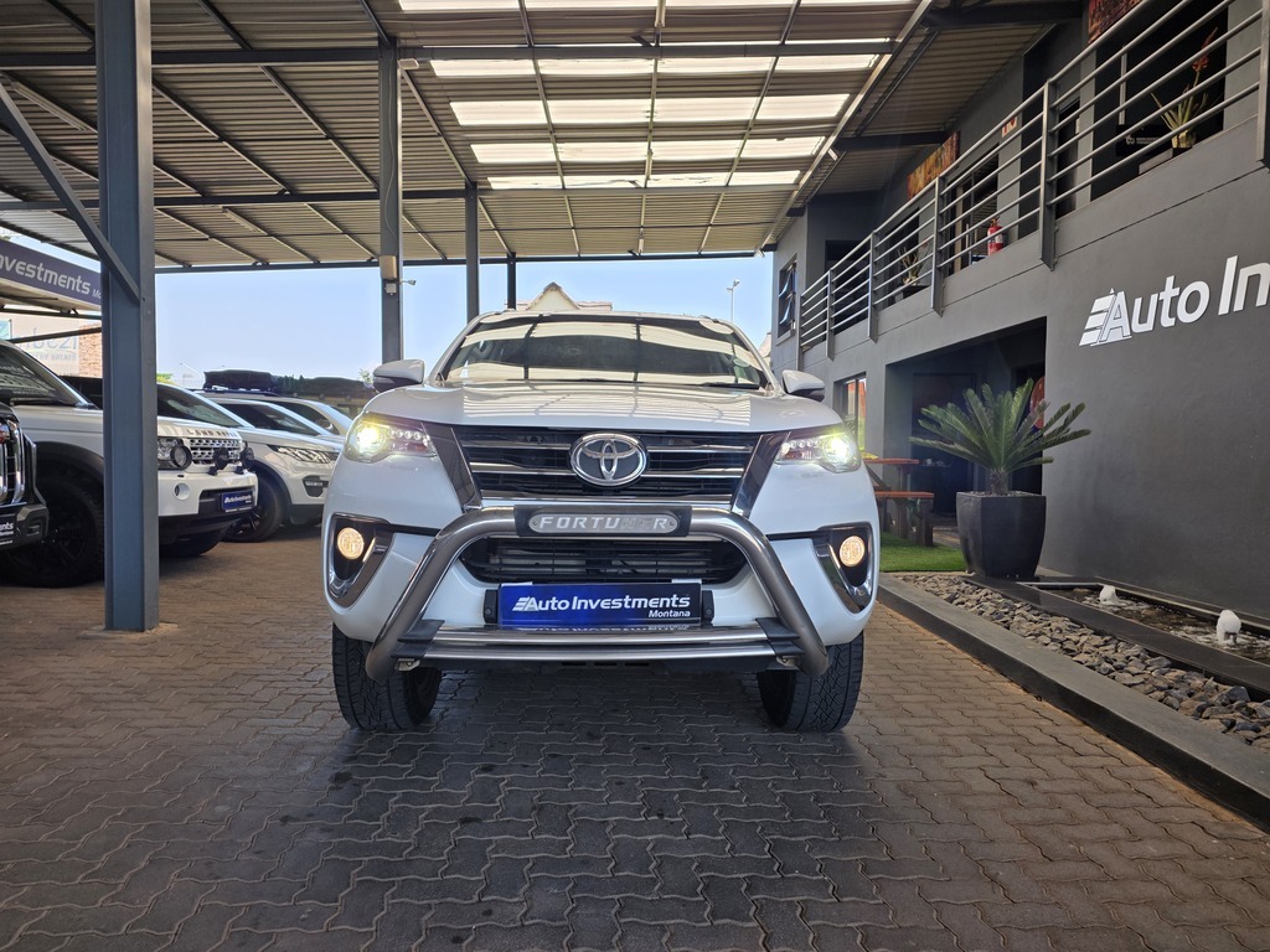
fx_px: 844
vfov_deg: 58.9
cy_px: 476
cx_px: 635
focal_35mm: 23
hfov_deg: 73.9
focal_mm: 6.25
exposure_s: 1/1402
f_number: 1.7
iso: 80
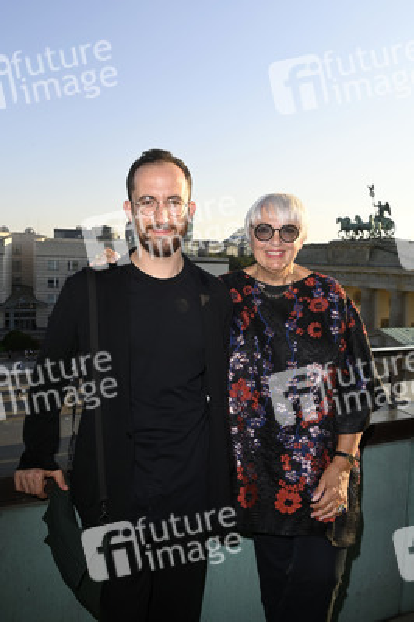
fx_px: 536
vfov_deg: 60.3
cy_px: 311
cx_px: 207
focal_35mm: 31
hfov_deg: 42.3
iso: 400
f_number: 13
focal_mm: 31
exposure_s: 1/200
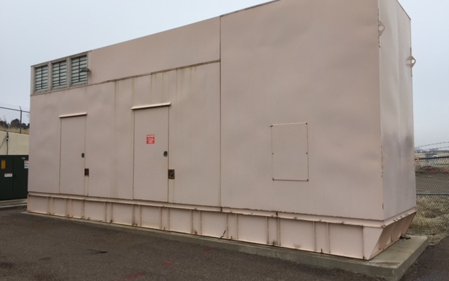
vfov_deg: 40.6
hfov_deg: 61.2
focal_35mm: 31
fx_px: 379
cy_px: 141
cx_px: 224
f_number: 2.2
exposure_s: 1/120
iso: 32
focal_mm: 4.15
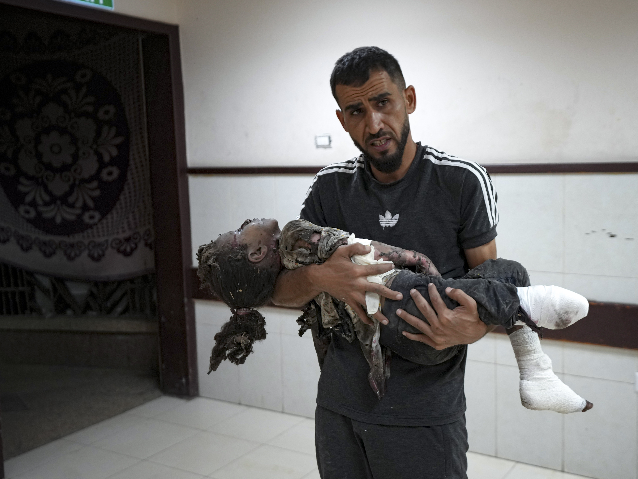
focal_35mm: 40
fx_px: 737
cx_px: 390
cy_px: 225
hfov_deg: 46.5
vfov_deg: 35.9
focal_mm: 34
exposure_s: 1/100
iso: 2000
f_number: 2.8
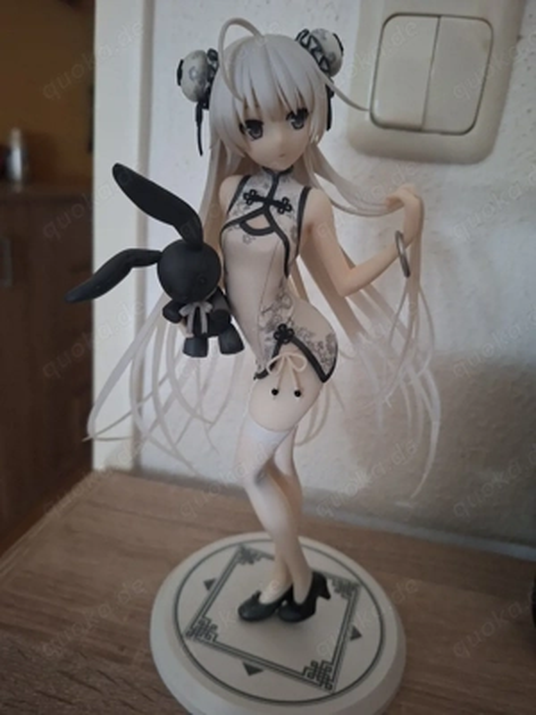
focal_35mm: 23
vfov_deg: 73.9
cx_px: 268
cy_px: 358
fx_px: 475
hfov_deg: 58.9
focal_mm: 5.54
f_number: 1.8
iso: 800
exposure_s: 1/20
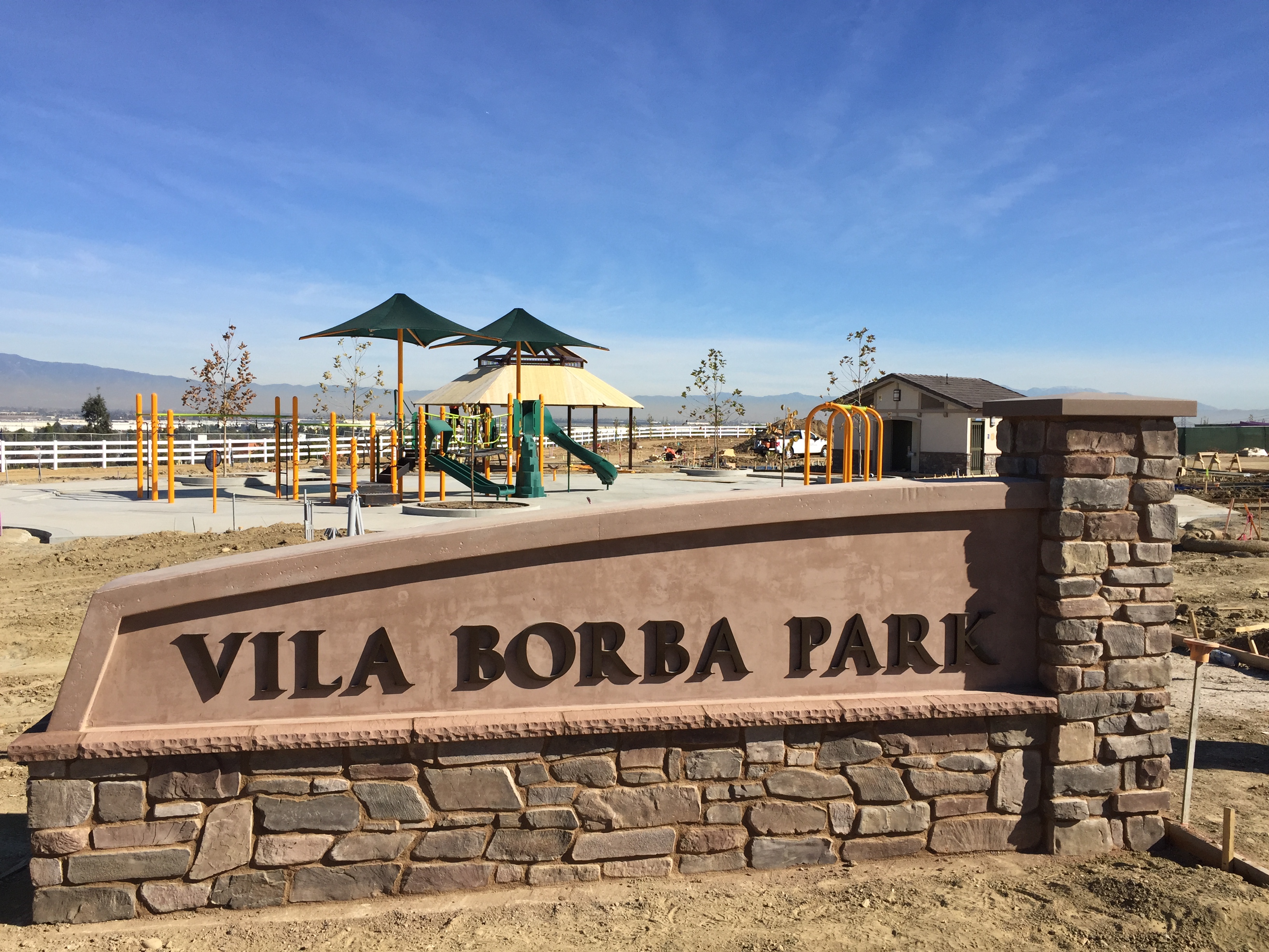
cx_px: 634
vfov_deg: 48.2
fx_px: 1063
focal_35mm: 29
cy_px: 476
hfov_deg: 61.7
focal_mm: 4.15
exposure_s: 1/2475
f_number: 2.2
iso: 32
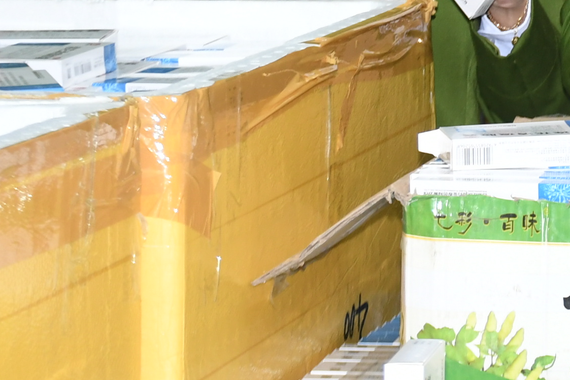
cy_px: -113
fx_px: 3357
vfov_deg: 6.4
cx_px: 798
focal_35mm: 212
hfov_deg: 9.5
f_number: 4.5
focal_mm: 38
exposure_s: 1/200
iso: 500
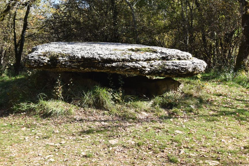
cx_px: 110
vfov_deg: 31.2
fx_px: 297
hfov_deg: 45.3
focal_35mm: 43
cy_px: 78
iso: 400
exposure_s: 1/250
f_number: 8
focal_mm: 24
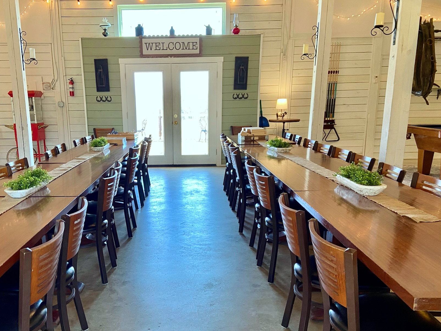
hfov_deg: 55.0
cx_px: 176
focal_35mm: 33
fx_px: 420
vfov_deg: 42.7
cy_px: 204
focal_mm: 4.2
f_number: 1.8
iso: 80
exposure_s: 1/60
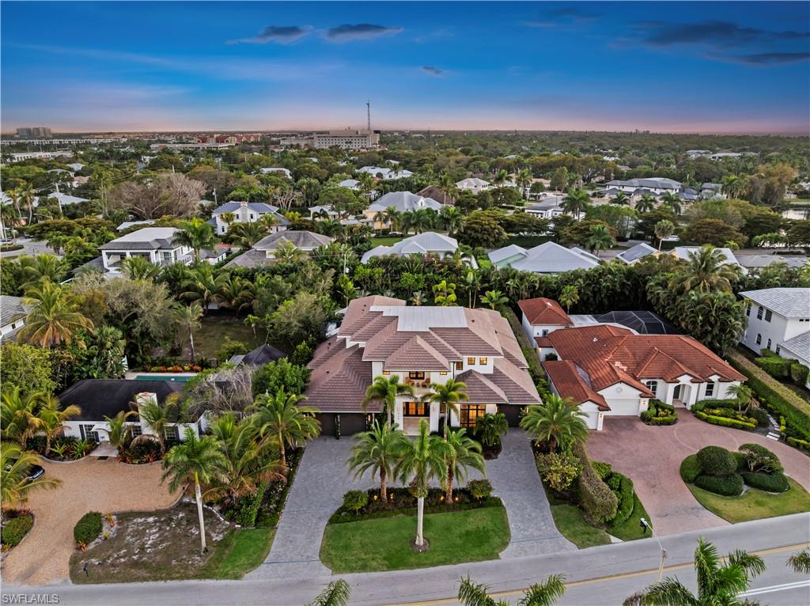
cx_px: 405
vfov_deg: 56.7
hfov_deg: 71.6
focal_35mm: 24
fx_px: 561
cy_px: 303
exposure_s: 1/40
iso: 260
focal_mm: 12.29
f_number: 2.8
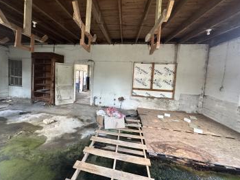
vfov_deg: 78.0
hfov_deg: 94.0
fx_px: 111
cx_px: 105
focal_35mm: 16
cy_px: 82
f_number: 2.2
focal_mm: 2.22
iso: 250
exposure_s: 1/99
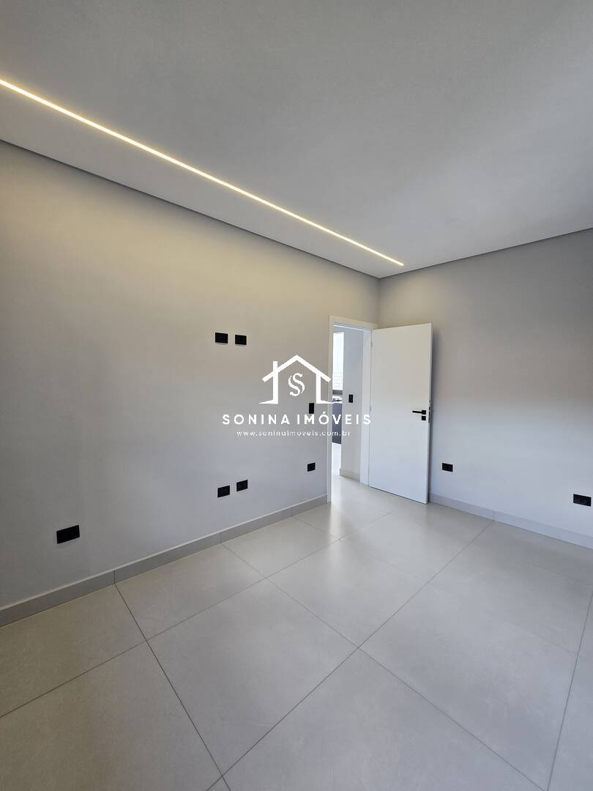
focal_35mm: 13
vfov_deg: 106.2
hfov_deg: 89.9
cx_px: 296
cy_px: 396
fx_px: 297
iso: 80
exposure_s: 1/60
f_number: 2.2
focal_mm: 2.2
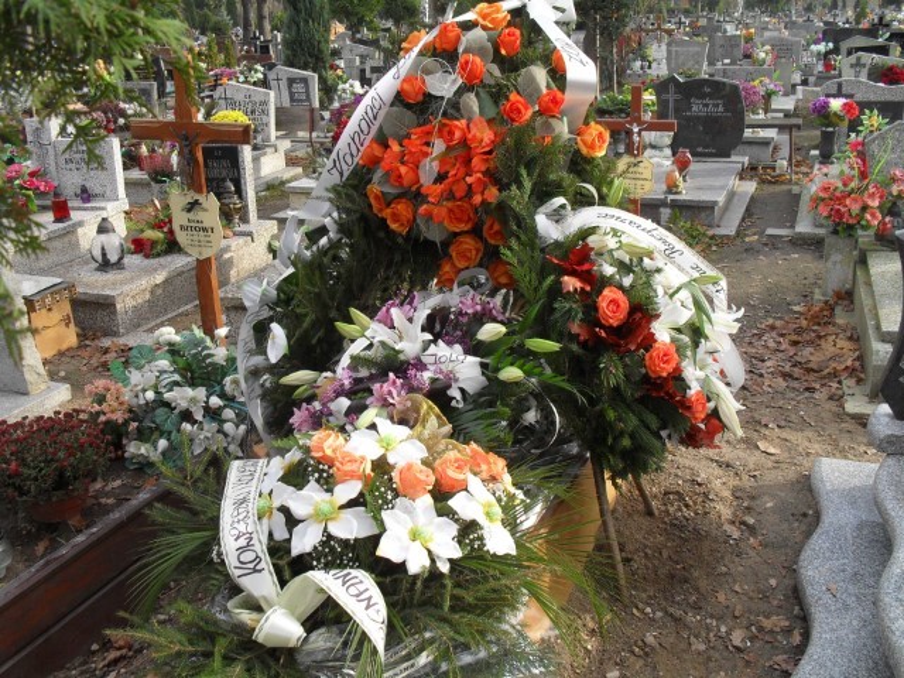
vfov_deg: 40.7
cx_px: 452
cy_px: 339
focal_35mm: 35
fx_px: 914
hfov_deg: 52.6
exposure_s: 1/180
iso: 100
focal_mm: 6.3
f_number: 3.2
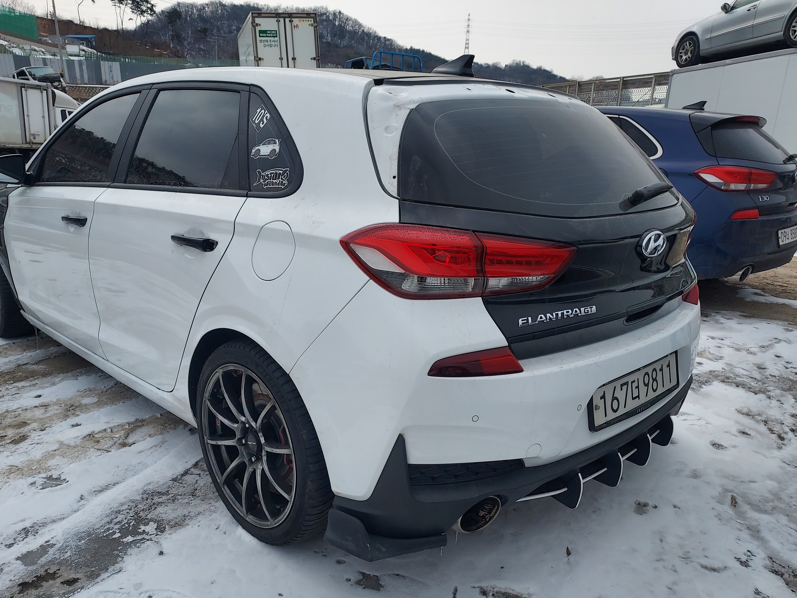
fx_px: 622
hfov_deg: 65.2
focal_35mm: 27
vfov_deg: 51.3
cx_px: 361
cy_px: 331
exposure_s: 1/1184
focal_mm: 4.6
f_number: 1.8
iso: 40
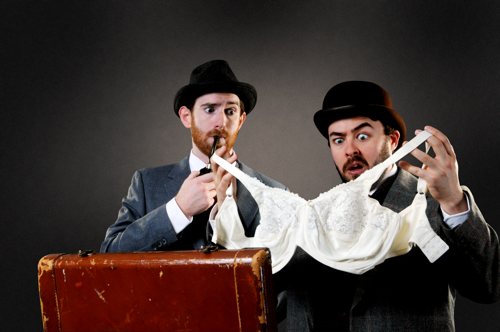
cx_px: 250
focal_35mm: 54
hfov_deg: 36.9
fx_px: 749
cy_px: 166
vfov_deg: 25.0
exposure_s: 1/160
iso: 100
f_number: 18
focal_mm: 36
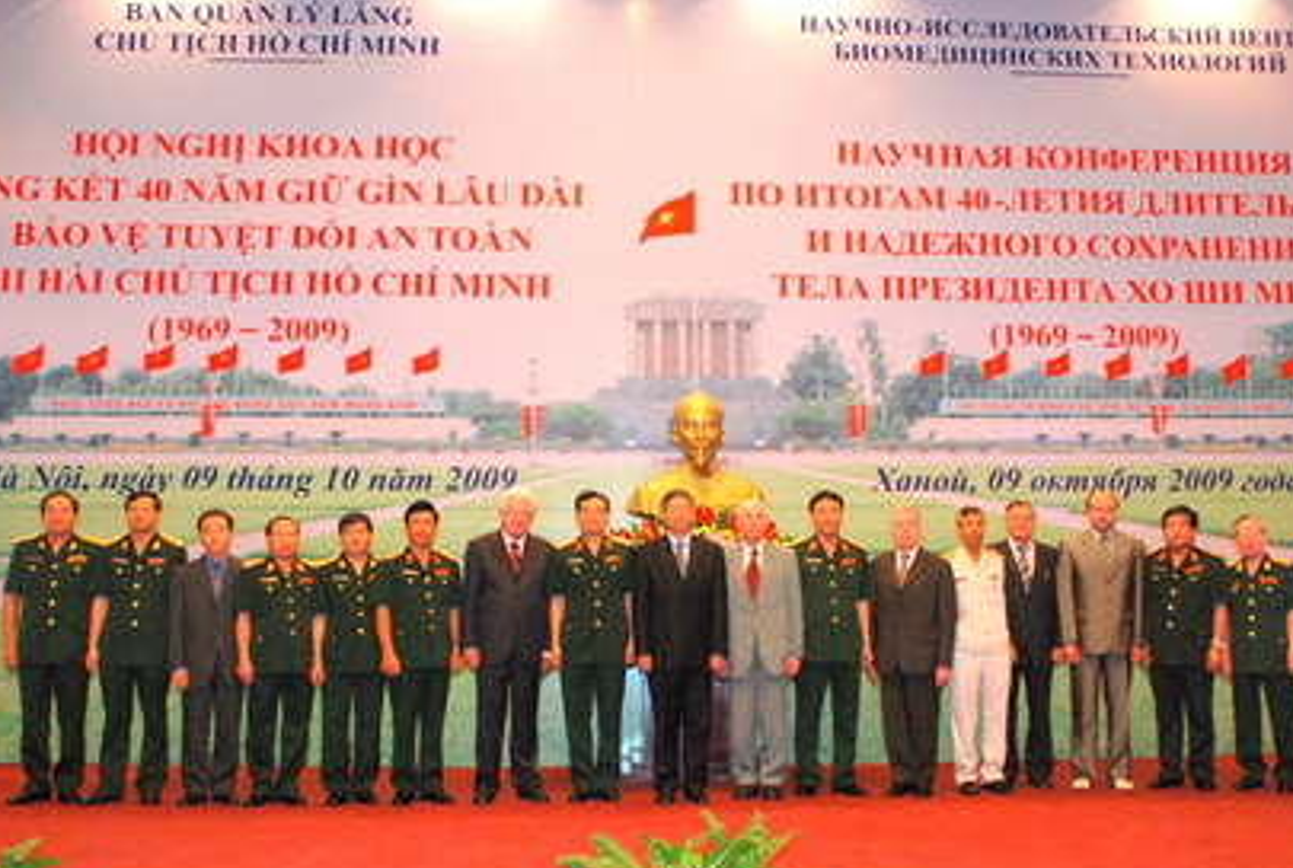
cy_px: 480
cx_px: 706
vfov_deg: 36.1
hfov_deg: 51.7
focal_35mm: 37
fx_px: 1332
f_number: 4.5
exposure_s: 1/30
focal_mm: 20
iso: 500
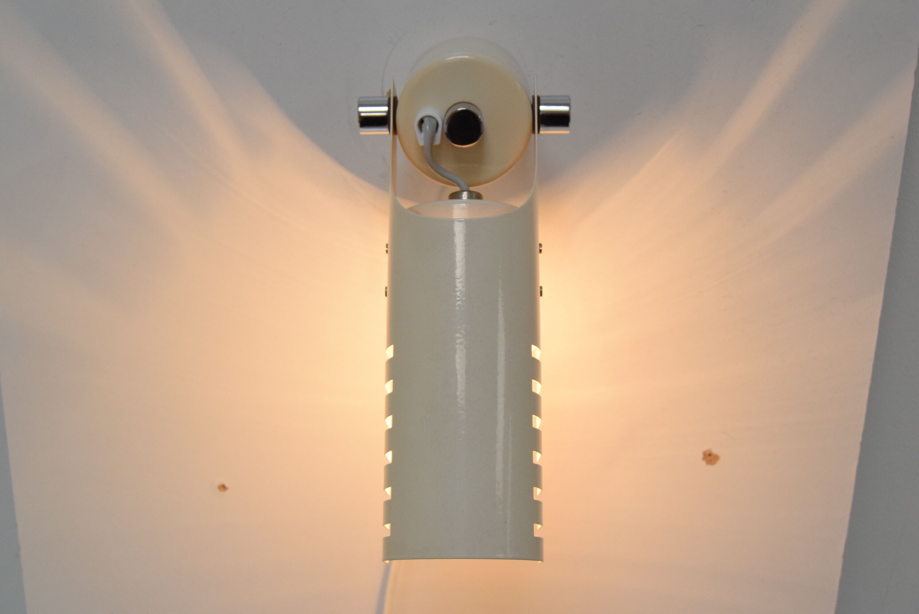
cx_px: 460
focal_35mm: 48
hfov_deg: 41.1
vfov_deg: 28.1
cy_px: 307
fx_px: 1226
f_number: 8
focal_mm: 32
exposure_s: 1/250
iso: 1600
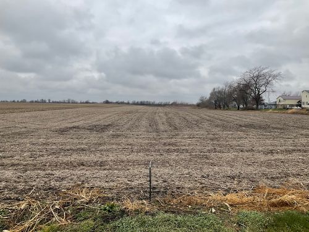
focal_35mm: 29
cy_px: 116
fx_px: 259
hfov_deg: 61.7
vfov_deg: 48.2
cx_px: 154
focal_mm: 3
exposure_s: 1/804
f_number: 1.8
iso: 16
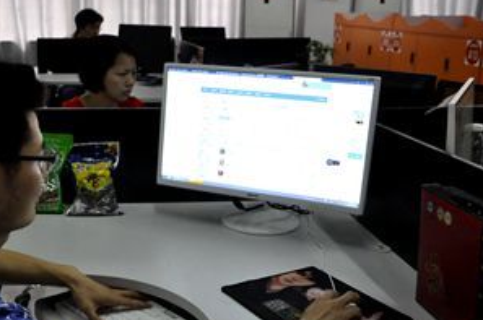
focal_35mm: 48
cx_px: 153
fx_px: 640
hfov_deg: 40.7
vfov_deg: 28.0
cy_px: 197
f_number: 3.8
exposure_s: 1/160
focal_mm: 21
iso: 2500
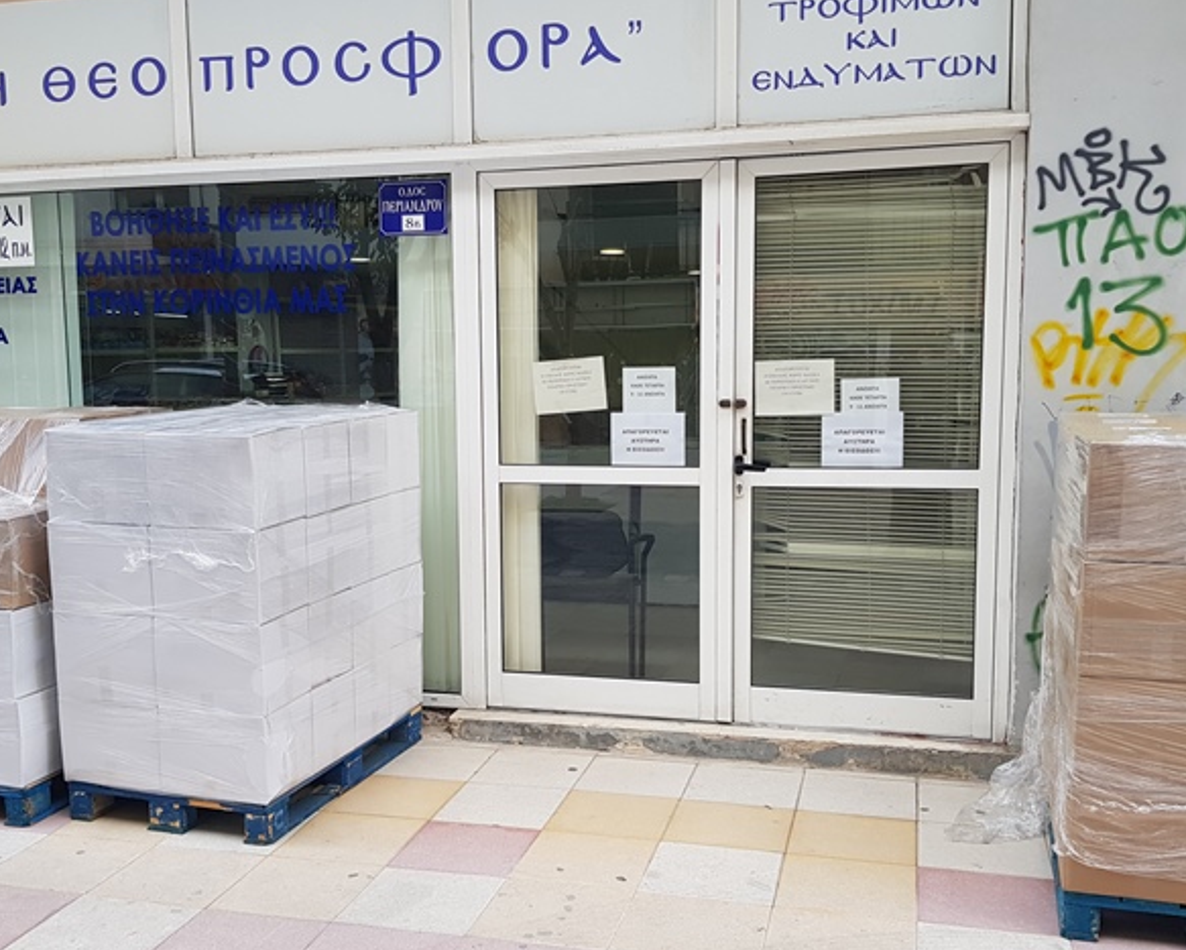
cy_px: 539
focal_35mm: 37
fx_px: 1299
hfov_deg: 49.0
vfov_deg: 40.1
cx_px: 523
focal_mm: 4.2
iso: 64
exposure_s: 1/100
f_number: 1.7
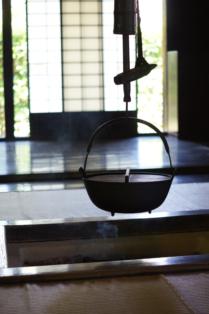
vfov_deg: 27.0
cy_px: 157
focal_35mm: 75
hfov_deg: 18.1
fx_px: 655
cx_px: 104
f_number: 2.5
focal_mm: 50
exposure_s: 1/100
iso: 400
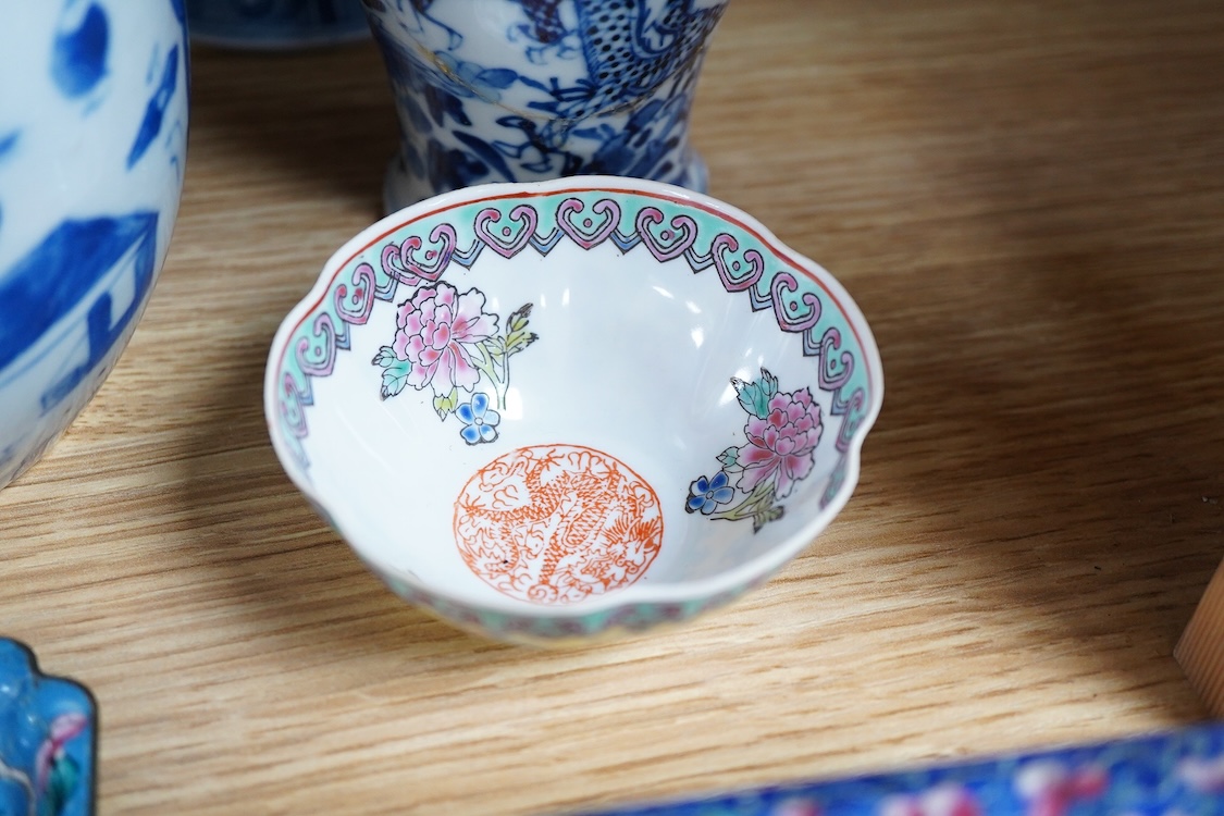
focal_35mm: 45
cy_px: 408
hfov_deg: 43.6
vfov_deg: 29.9
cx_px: 612
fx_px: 1530
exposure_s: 1/100
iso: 1600
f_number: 3.5
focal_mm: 30
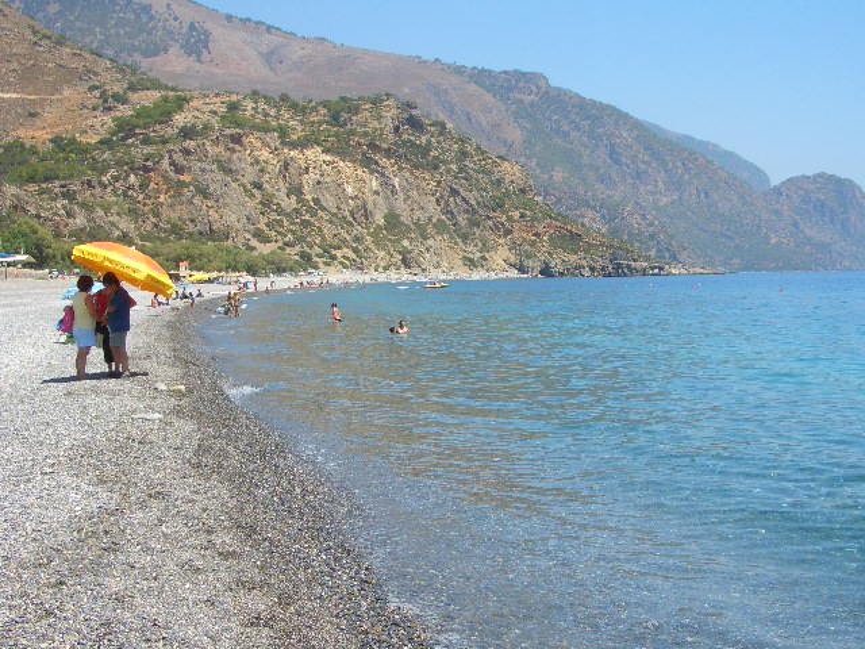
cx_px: 432
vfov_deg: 29.7
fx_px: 1224
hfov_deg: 38.9
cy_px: 324
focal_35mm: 49
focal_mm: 8.2
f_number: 5
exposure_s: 1/320
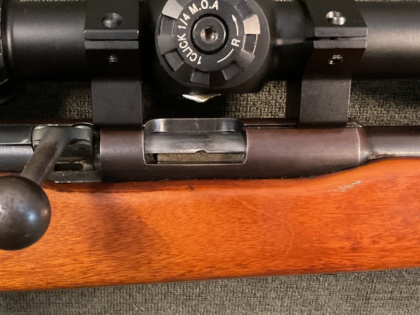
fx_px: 546
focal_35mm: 45
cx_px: 182
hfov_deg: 42.0
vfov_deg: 32.0
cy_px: 201
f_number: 1.8
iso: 500
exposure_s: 1/30
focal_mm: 3
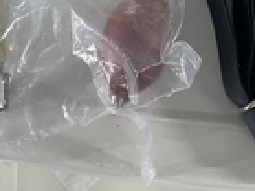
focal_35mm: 75
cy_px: -72
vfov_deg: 18.0
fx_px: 552
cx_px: 75
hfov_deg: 25.8
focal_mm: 4.2
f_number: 1.6
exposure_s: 1/50
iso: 160
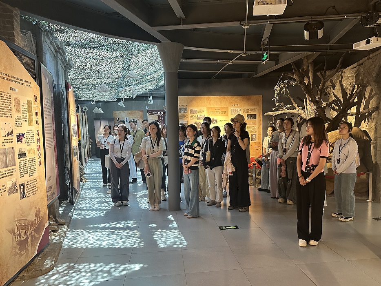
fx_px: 264
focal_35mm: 24
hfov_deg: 71.6
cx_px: 190
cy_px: 143
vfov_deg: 56.8
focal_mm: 6.86
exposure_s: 1/60
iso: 400
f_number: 1.78
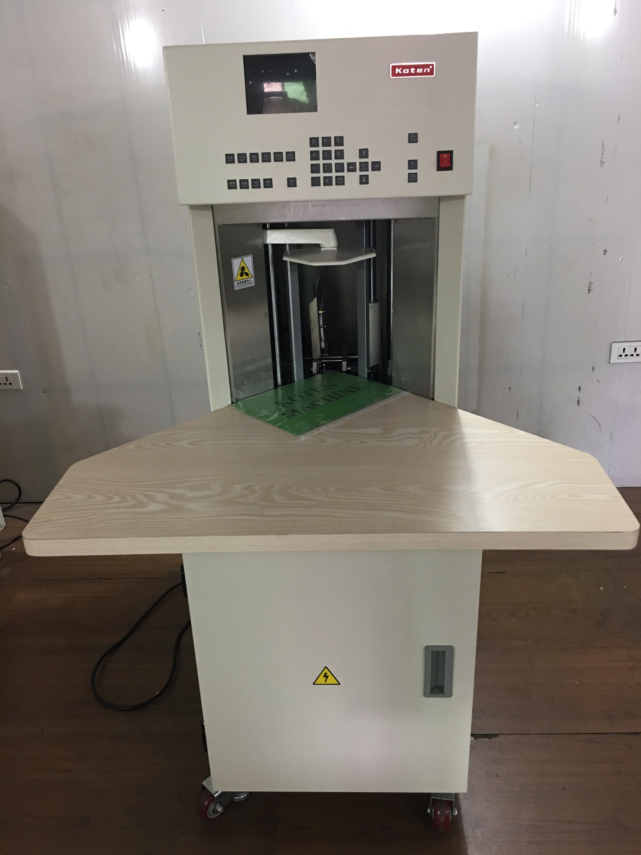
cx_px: 320
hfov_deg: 48.2
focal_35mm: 29
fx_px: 716
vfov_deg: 61.7
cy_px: 428
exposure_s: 1/17
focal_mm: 4.15
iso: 100
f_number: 2.2
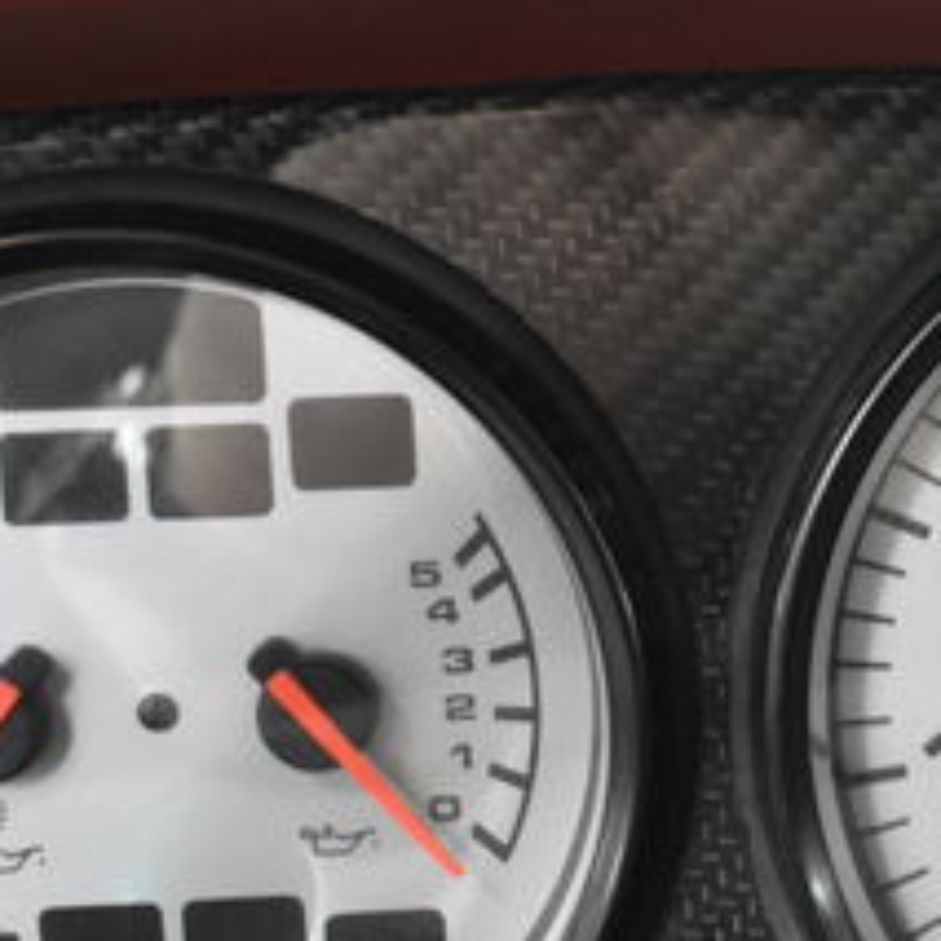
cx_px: 1259
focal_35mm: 101
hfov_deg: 16.2
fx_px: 3106
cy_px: 698
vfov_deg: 17.1
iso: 2200
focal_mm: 22
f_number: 3.8
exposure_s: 1/30
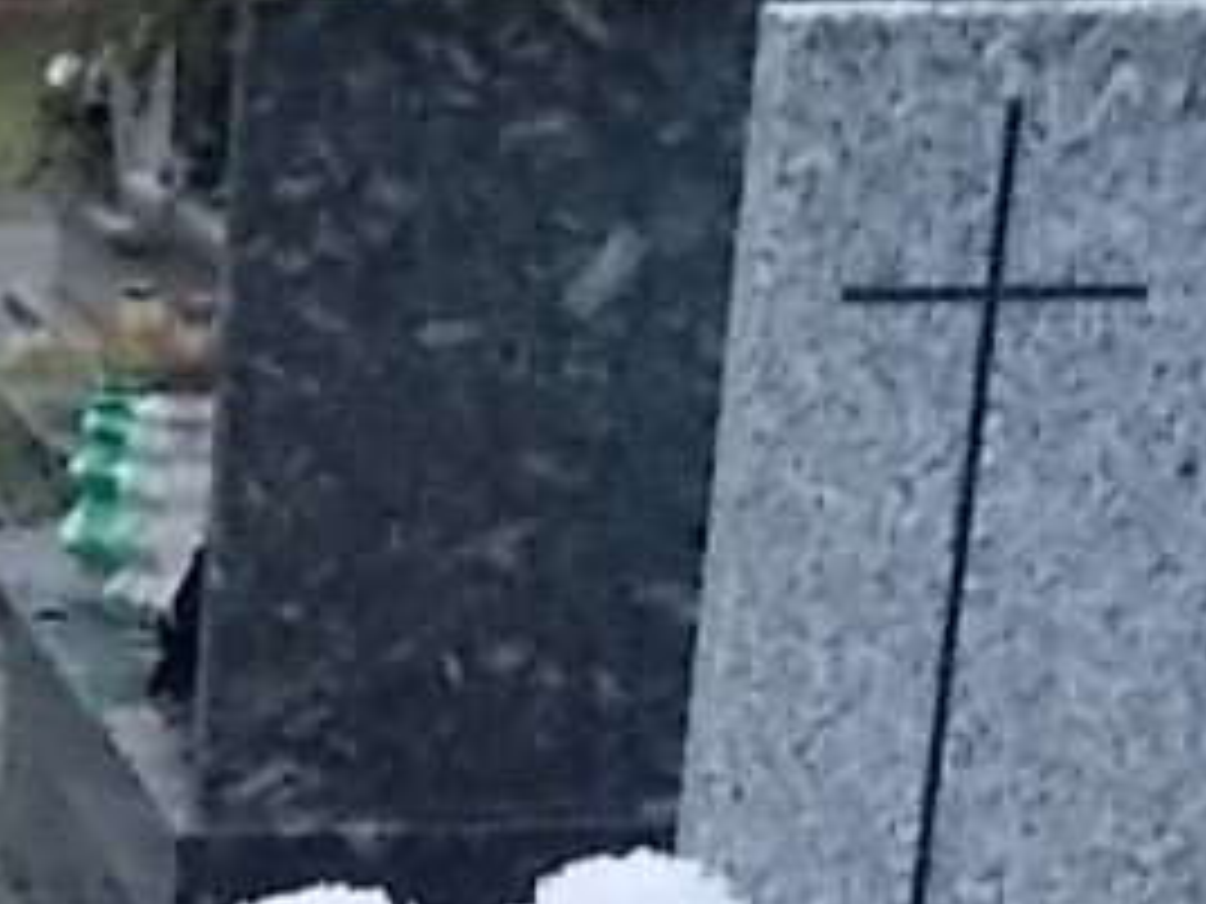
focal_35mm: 155
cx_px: -760
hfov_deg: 12.0
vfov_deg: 8.5
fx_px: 5400
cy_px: 2388
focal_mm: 4.6
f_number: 3.2
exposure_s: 1/160
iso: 400
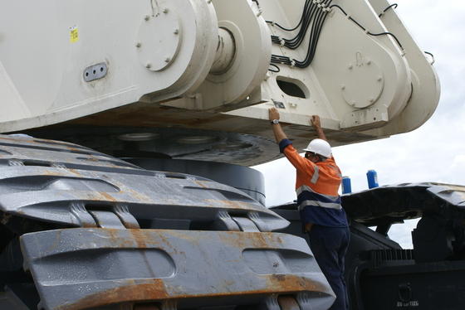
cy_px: 155
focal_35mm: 60
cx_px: 232
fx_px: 775
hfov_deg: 33.4
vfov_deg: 22.6
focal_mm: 40
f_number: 9
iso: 100
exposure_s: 1/160
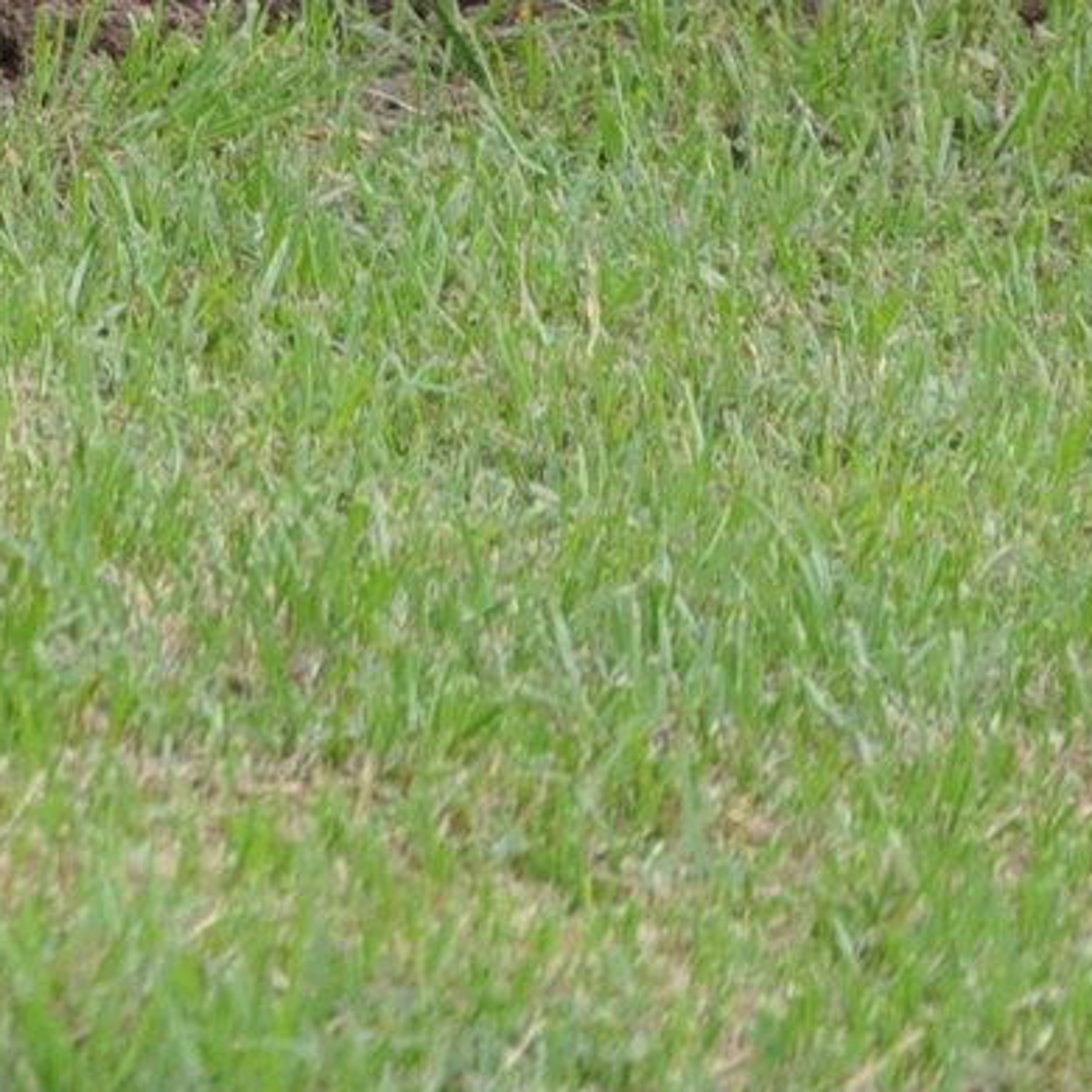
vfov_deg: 2.4
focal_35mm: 735
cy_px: -336
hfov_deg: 2.4
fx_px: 26244
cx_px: -459
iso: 500
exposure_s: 1/250
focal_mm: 105
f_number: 5.6
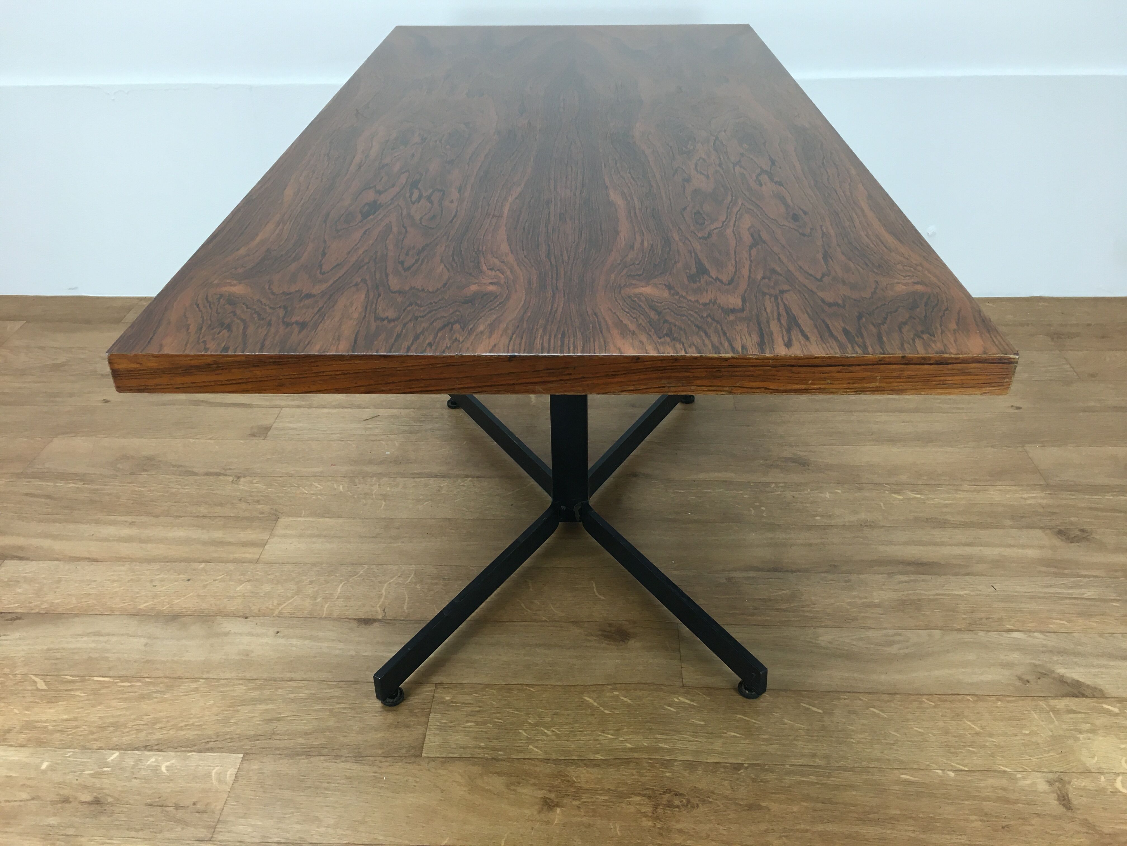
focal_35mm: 29
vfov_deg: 48.2
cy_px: 423
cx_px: 564
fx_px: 944
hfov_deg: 61.7
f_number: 2.2
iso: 25
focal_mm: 4.15
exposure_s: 1/33
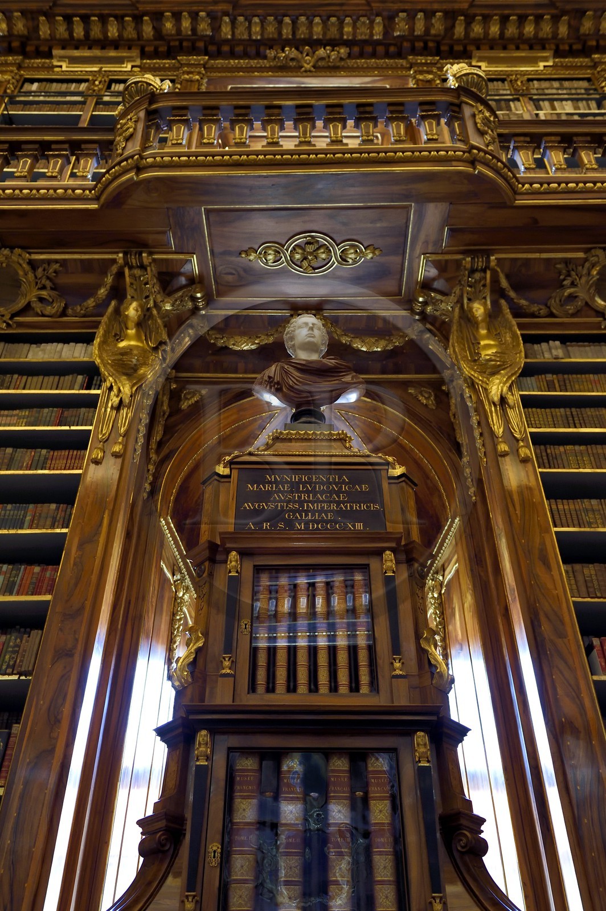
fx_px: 784
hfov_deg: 42.3
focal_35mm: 31
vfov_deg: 60.3
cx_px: 303
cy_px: 456
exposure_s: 1/25
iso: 2000
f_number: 5
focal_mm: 31
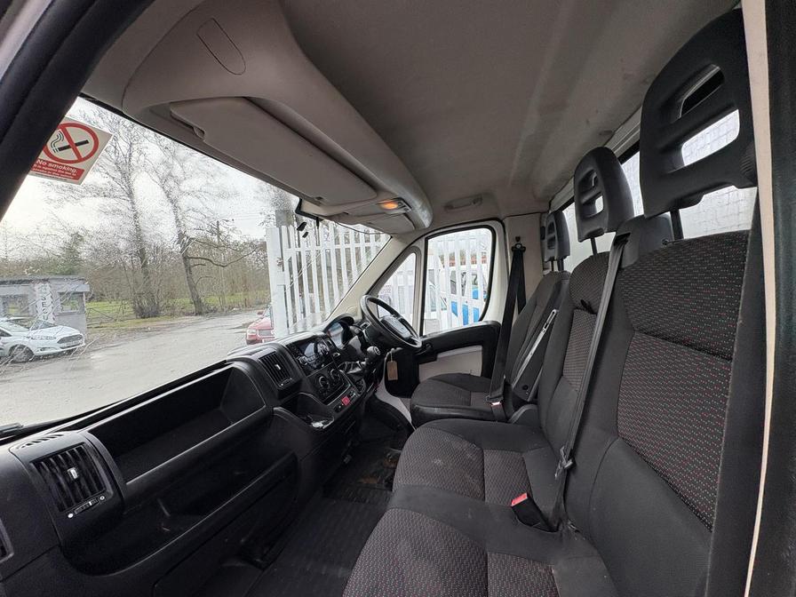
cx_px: 398
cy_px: 298
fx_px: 322
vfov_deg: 85.7
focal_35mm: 14
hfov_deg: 102.1
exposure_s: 1/99
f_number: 2.2
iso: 40
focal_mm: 2.22
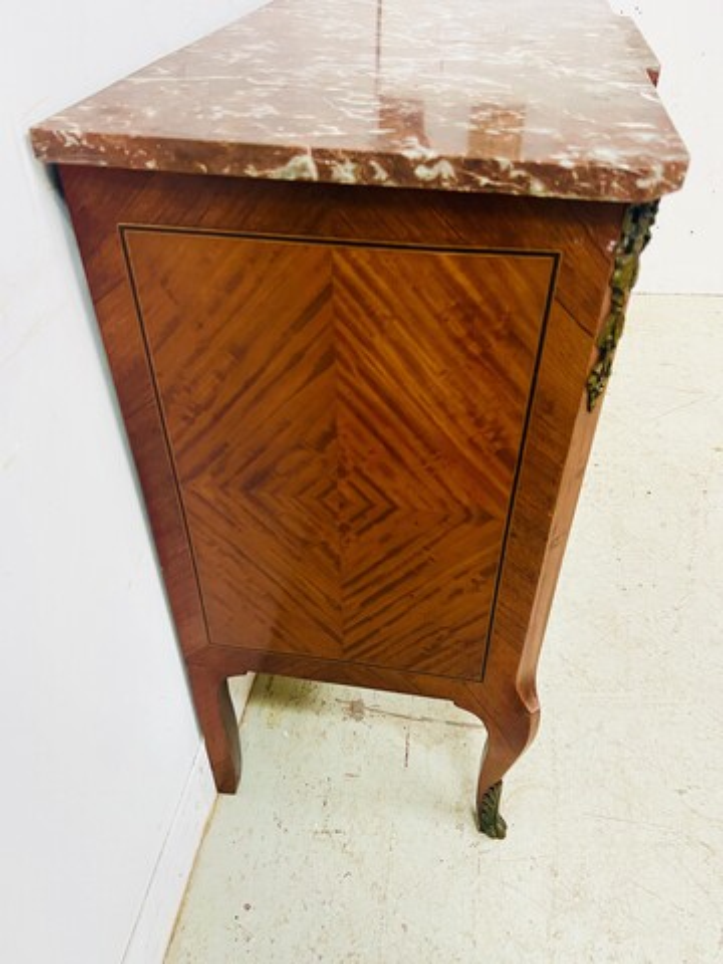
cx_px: 362
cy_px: 482
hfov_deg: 53.1
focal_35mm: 26
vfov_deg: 67.3
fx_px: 724
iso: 500
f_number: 1.5
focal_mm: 5.7
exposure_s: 1/54
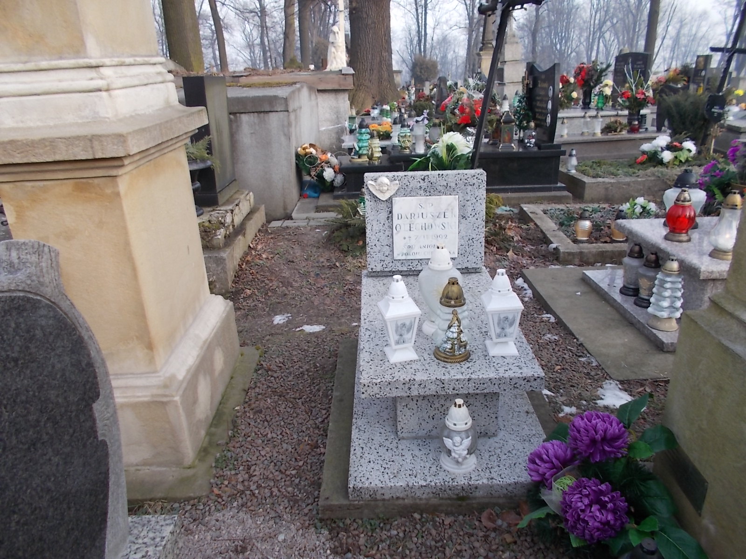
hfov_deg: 67.3
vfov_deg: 53.1
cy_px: 280
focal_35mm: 26
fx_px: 560
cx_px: 373
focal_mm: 4.6
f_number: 3.2
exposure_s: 1/125
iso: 80
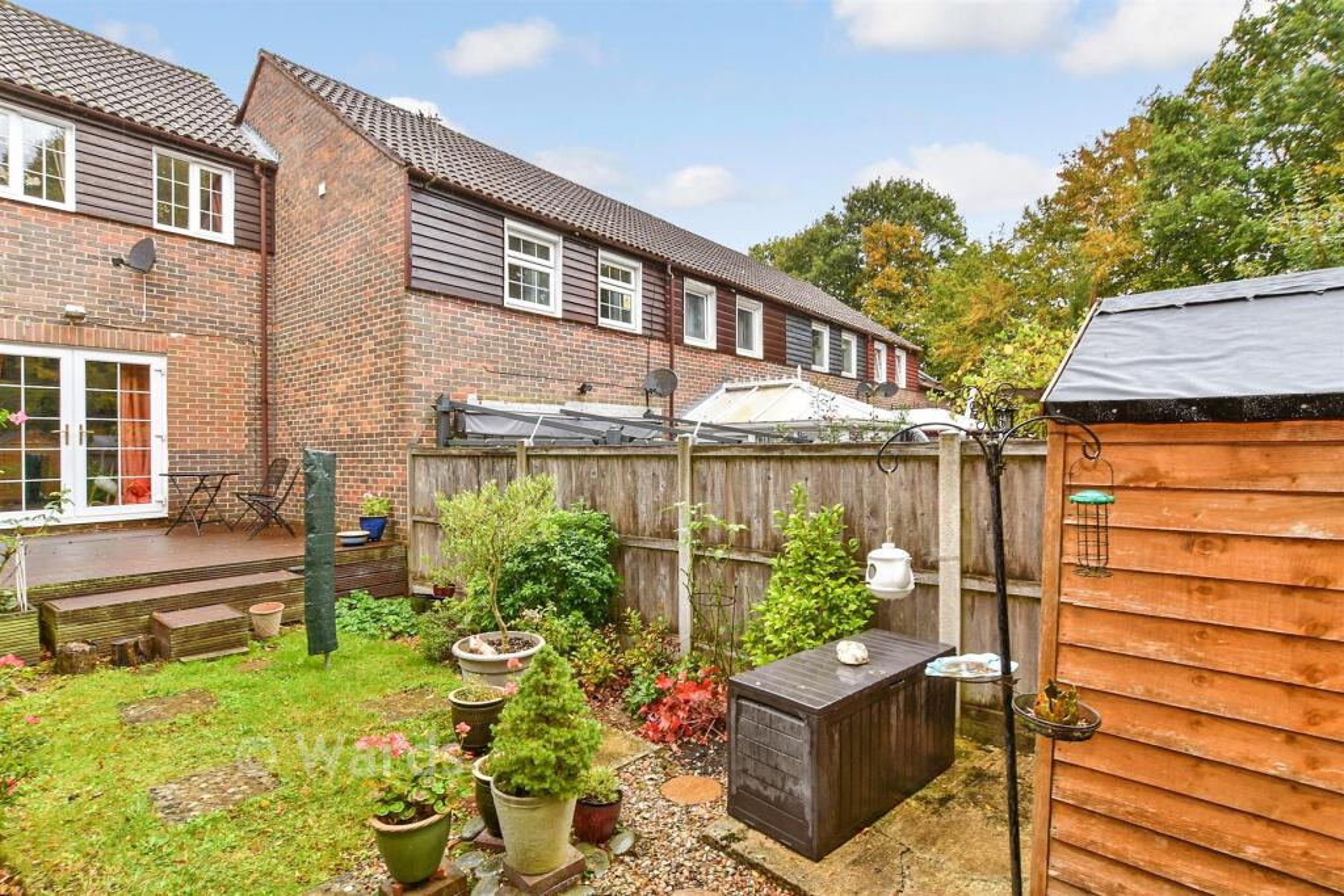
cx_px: 672
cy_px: 448
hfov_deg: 100.4
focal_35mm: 15
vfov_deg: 77.3
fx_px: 560
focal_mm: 10
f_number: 8
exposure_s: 1/13
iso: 160
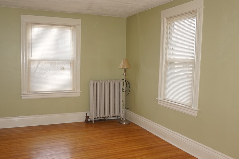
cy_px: 82
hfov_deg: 55.8
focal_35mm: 34
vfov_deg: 38.8
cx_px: 112
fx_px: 226
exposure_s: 1/60
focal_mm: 16
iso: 640
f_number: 4
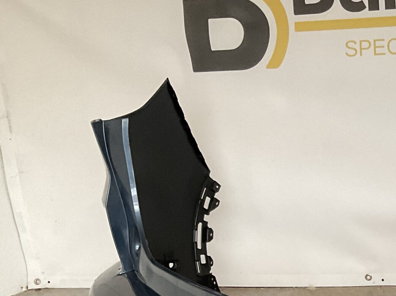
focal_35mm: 71
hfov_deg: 24.9
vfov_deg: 19.7
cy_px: 332
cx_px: 470
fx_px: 812
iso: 100
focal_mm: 3
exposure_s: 1/60
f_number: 1.8
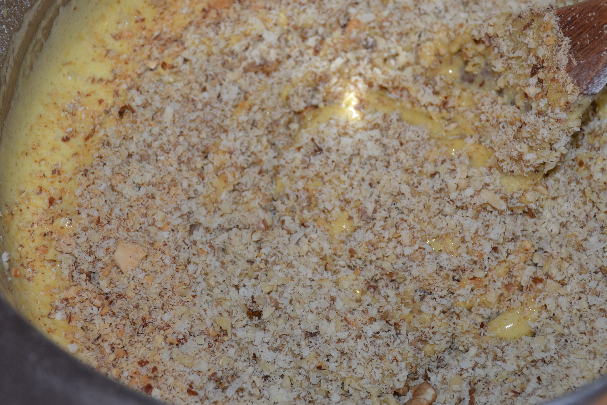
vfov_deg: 15.7
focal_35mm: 87
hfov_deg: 23.4
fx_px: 1467
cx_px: 341
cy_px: 169
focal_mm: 40
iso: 400
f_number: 4.5
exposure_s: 1/60
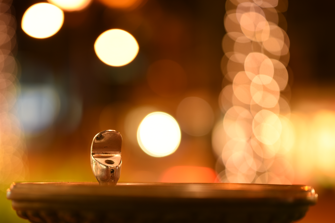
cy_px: 166
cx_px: 110
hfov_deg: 15.3
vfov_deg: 10.2
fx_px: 1247
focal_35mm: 134
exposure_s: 1/5
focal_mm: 85
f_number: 1.4
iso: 100
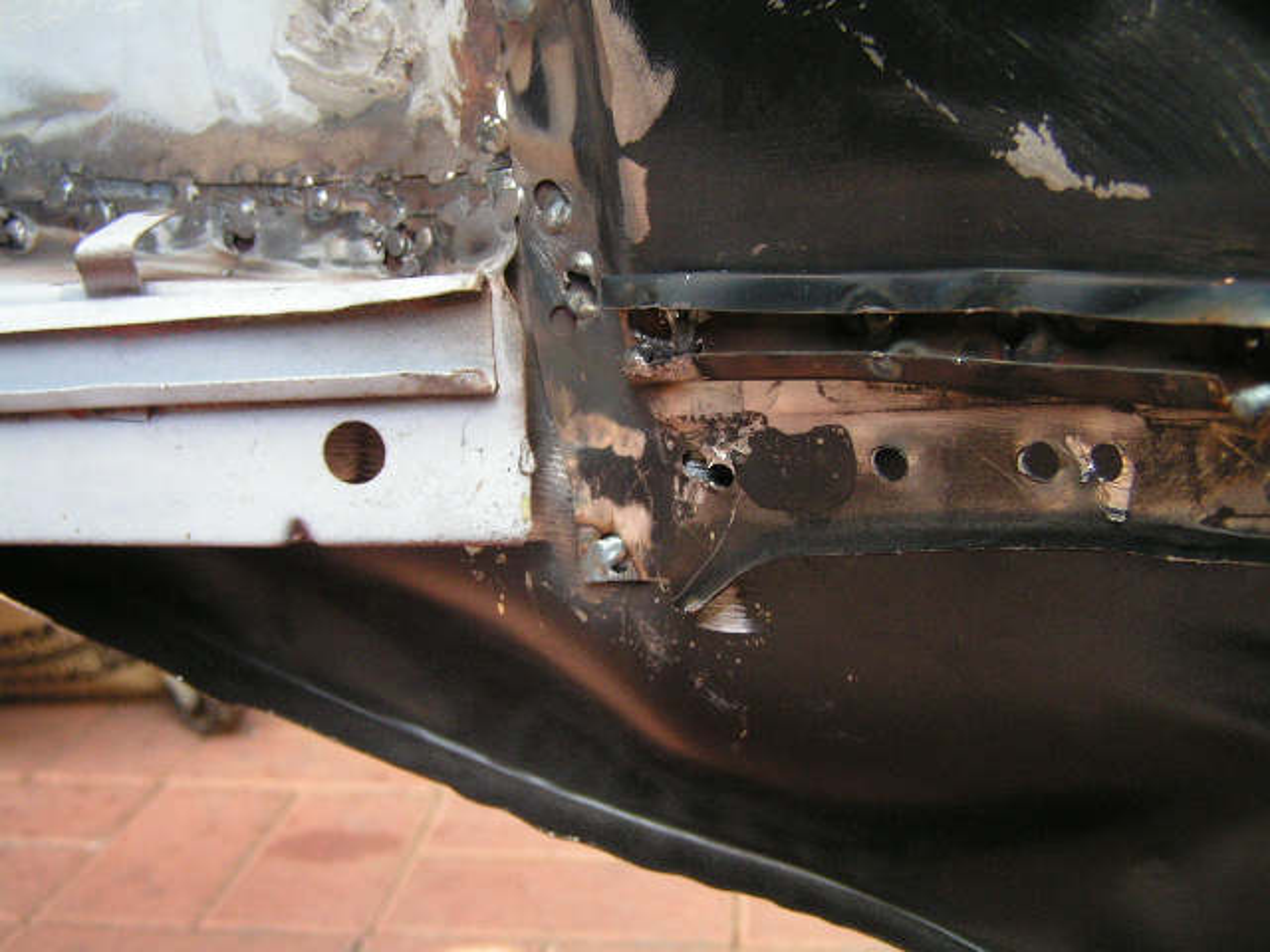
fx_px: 1394
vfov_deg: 37.7
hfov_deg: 49.0
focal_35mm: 38
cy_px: 476
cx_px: 635
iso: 160
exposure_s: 1/50
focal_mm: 6.3
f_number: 2.8
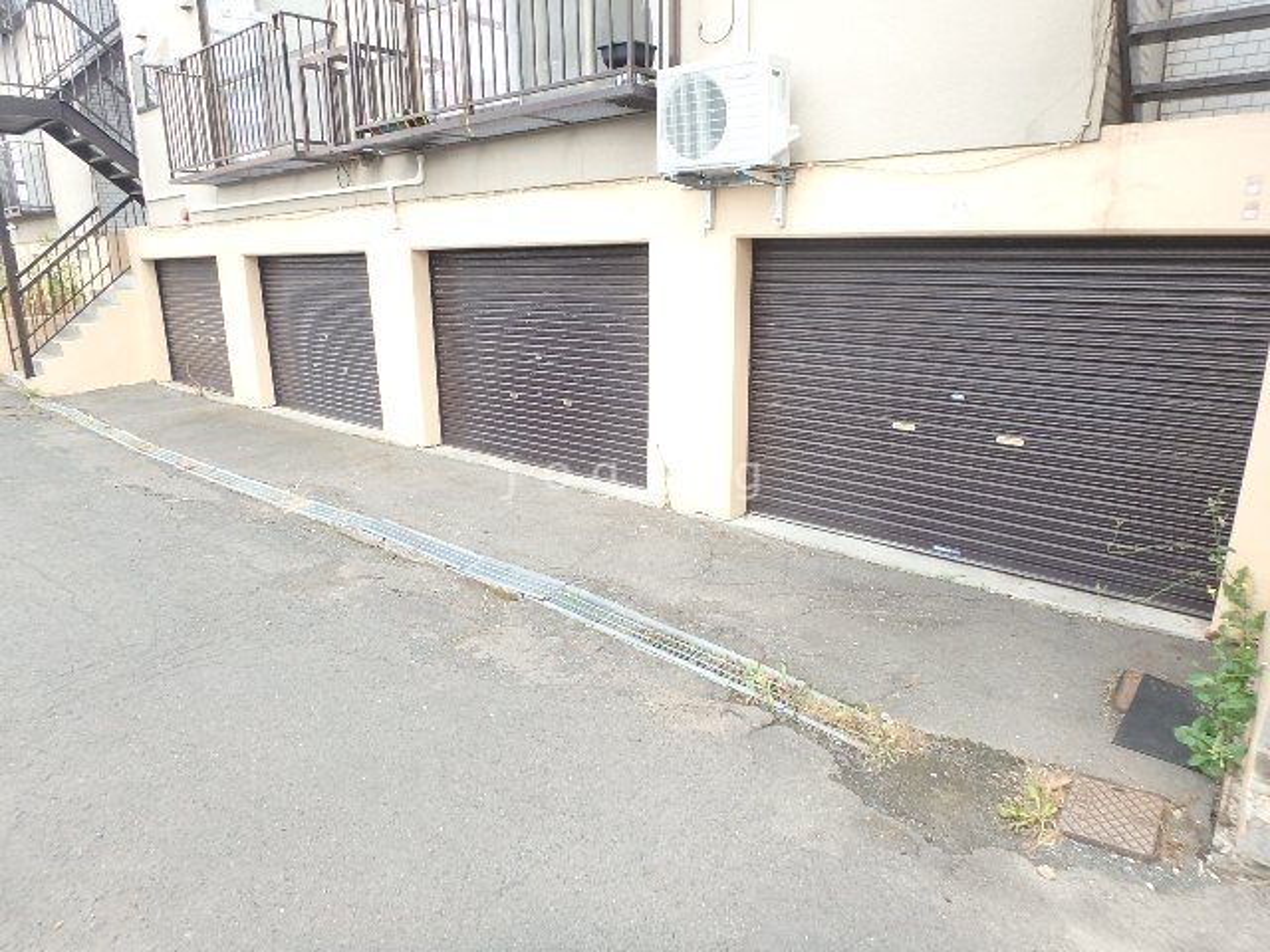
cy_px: 476
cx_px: 635
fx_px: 770
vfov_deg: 63.4
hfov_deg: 79.0
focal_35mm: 21
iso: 125
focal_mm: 3.7
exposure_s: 1/125
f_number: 3.5
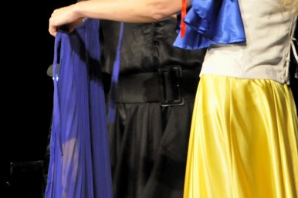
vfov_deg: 3.3
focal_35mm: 408
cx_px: 136
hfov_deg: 5.1
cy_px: -48
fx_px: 3374
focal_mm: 105
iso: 1600
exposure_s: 1/30
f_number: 5.6
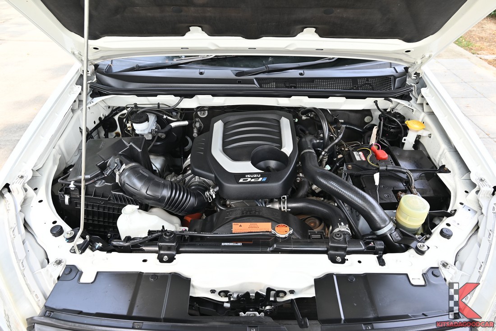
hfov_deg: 73.7
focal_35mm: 24
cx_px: 248
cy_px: 166
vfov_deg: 53.2
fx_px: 331
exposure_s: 1/60
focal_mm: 24
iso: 140
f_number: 6.7
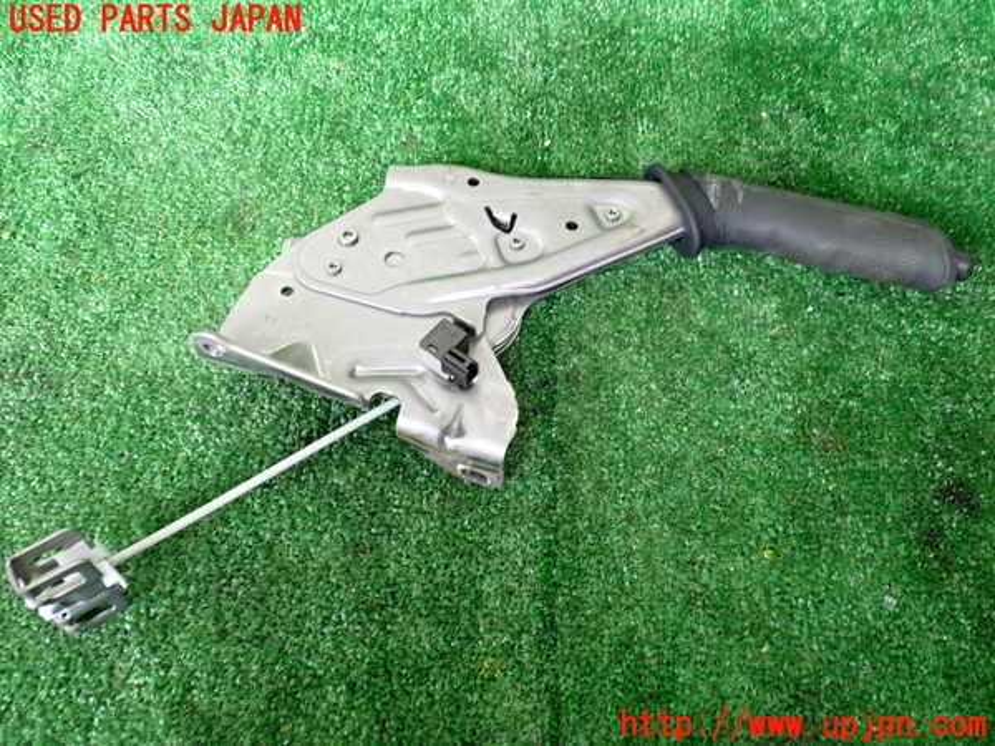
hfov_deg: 60.0
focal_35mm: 30
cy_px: 373
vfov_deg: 46.8
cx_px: 498
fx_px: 862
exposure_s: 1/30
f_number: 2.3
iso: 250
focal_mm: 5.4
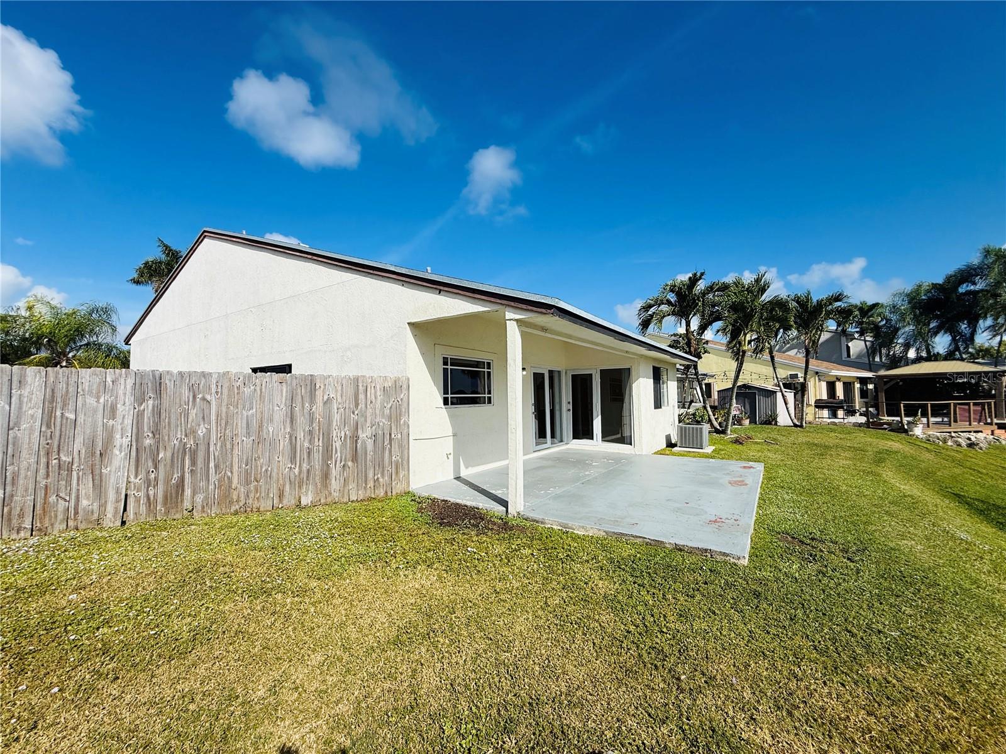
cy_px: 377
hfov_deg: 102.1
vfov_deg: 85.7
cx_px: 503
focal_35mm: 14
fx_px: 407
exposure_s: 1/4149
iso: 50
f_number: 2.2
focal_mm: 2.22
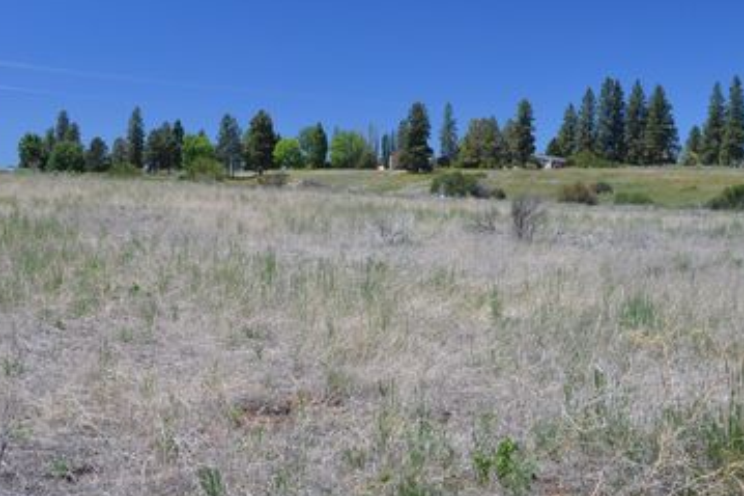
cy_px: 196
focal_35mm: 50
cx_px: 385
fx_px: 1033
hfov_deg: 39.6
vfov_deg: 26.9
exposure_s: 1/200
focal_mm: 24
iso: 200
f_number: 7.1
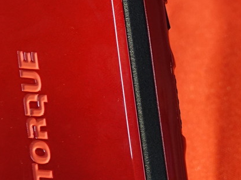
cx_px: 262
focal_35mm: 155
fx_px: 1079
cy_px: 150
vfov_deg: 9.5
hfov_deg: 12.5
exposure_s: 1/40
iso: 200
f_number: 2.8
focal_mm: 12.63
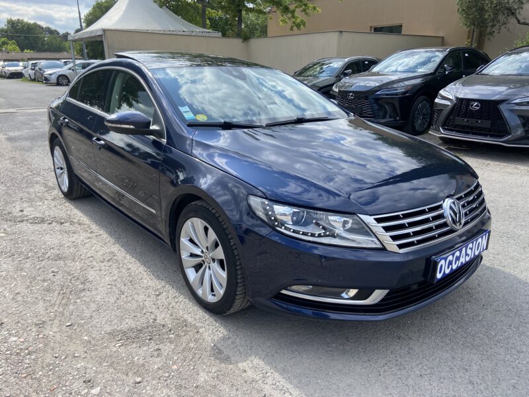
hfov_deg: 67.3
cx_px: 264
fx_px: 397
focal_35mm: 26
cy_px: 198
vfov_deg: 53.1
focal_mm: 4.25
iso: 32
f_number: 1.8
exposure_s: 1/1330
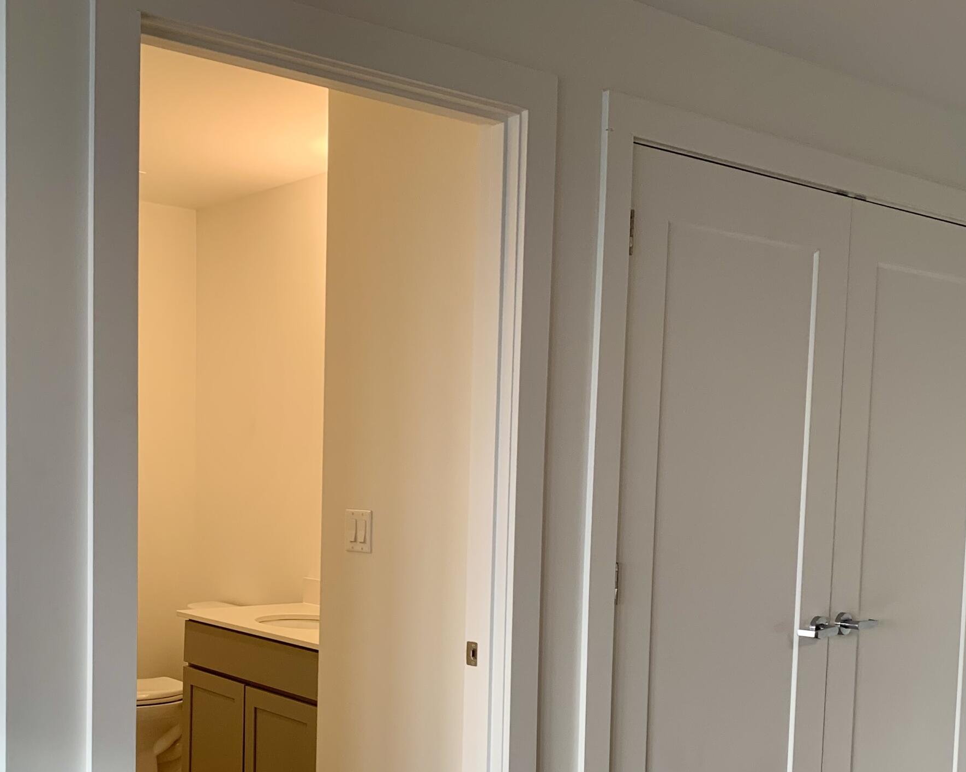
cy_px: 578
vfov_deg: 34.2
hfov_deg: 42.8
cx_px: 413
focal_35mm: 43
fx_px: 1229
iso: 64
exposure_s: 1/120
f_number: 1.8
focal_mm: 4.25
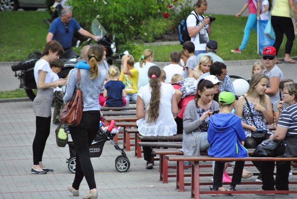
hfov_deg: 6.9
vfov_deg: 4.6
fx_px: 2480
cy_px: 100
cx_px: 148
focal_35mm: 300
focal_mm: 200
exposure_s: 1/2500
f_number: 5.6
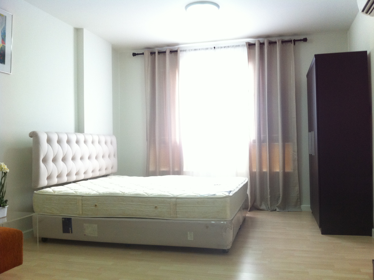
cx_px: 187
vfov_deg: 40.6
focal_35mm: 35
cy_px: 140
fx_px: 378
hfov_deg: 52.7
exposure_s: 1/15
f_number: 2.8
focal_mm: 3.85
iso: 125
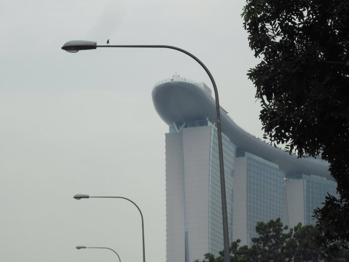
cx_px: 180
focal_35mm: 133
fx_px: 1341
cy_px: 129
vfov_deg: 11.1
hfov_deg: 14.8
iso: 100
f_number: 5.2
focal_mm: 18.6
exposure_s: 1/500
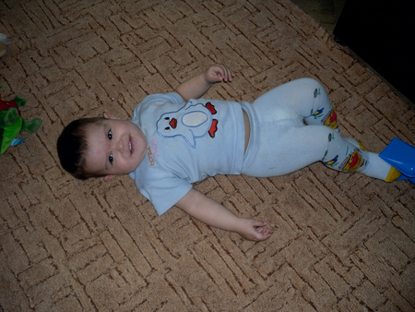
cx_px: 208
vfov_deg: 41.8
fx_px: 408
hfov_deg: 53.9
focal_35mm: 34
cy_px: 156
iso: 80
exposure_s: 1/45
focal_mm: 6
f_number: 2.8
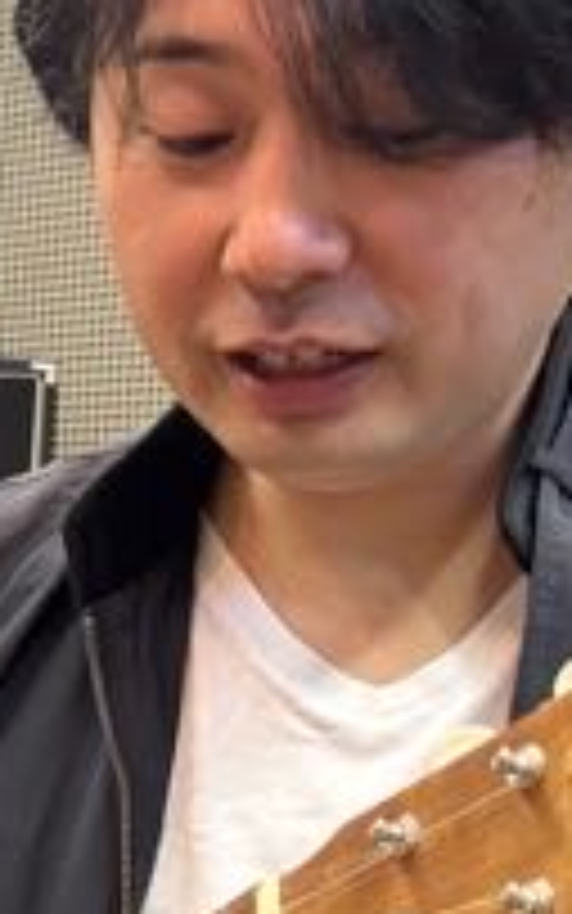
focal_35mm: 105
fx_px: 2617
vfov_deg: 19.6
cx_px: -698
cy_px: 759
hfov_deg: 11.0
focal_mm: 6.76
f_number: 1.78
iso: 500
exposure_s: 1/50
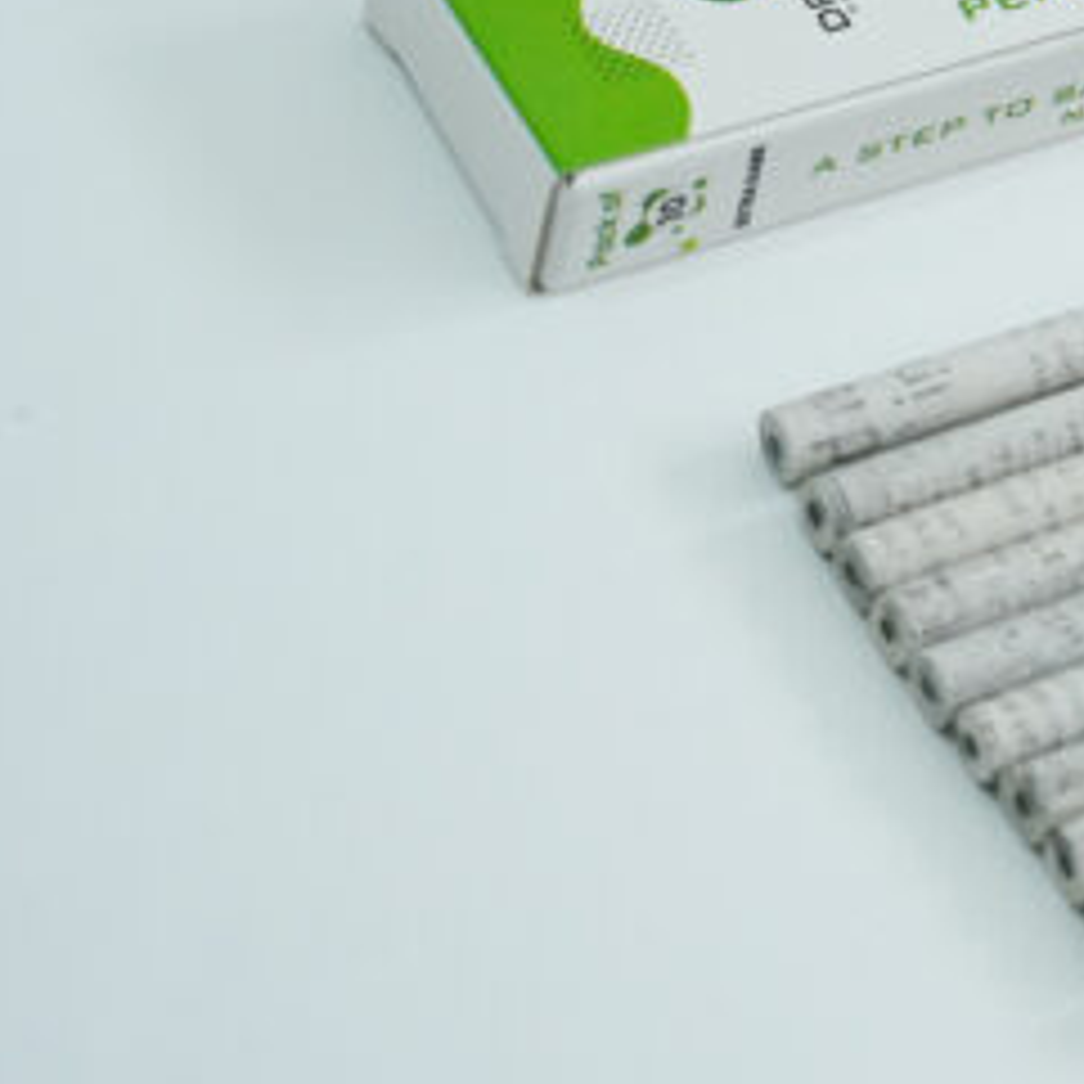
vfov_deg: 16.3
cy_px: 225
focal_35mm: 106
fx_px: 3755
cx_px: 1336
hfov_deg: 15.7
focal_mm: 50
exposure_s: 1/160
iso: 3200
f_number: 10
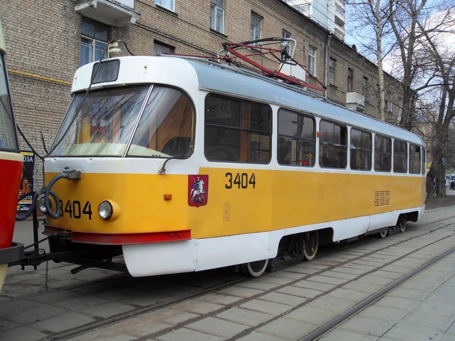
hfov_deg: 52.6
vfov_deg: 40.7
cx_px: 228
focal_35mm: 35
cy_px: 170
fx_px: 460
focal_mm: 6.3
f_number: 3.5
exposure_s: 1/350
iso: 80
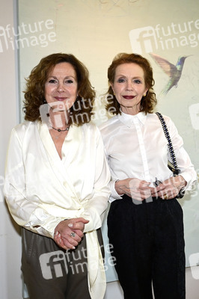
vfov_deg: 58.0
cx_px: 100
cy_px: 150
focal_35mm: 32
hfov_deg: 40.5
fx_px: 270
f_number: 5
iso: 1250
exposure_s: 1/200
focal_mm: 32.5
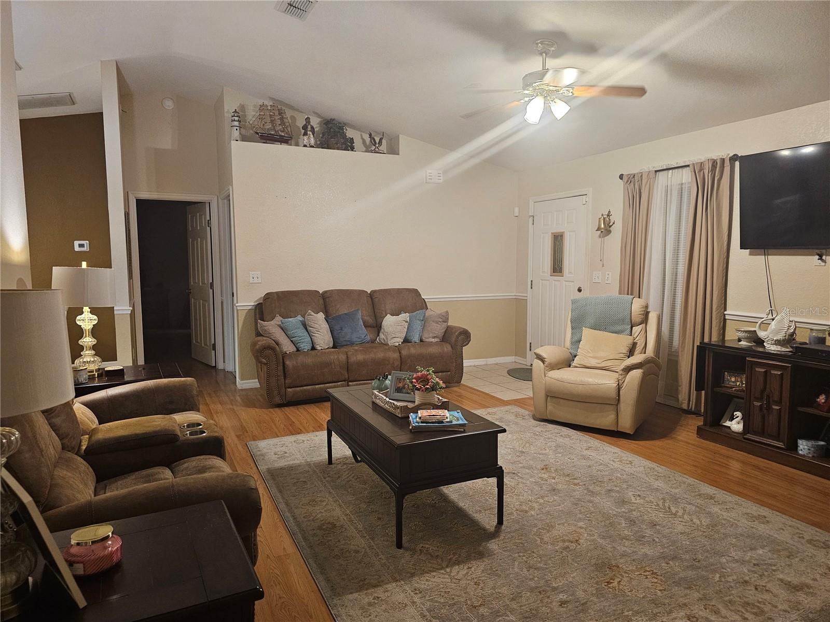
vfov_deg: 58.9
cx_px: 415
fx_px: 551
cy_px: 311
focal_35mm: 23
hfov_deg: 73.9
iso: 500
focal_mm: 6.3
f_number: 1.7
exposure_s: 1/40
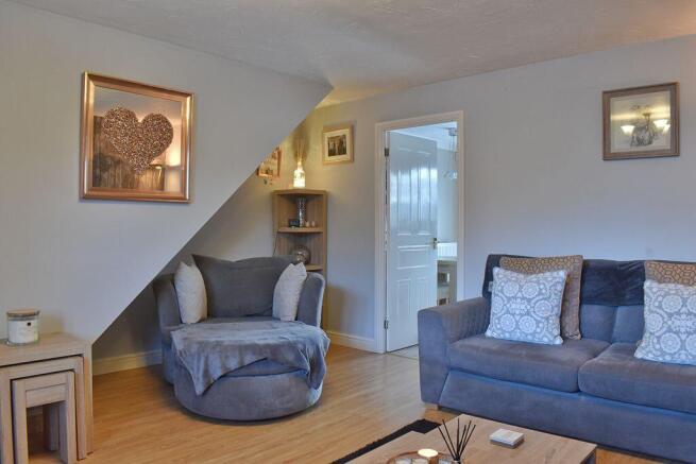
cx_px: 348
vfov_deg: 48.0
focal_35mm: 27
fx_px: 522
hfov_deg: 67.4
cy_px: 232
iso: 1000
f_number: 13
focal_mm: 18
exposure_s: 1/6
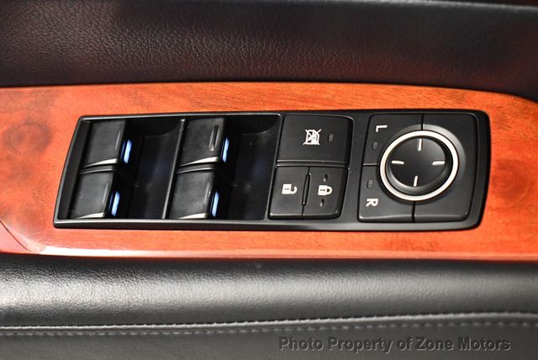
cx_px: 269
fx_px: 1137
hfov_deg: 26.6
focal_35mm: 76
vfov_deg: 18.0
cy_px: 180
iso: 4500
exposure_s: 1/60
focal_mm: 38
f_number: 4.8
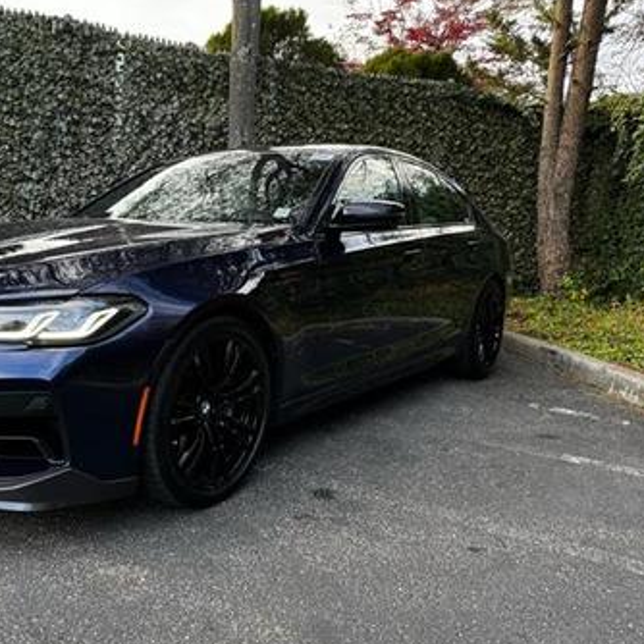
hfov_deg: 49.3
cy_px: 326
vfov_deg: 51.1
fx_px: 674
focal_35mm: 32
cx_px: 170
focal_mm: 6.76
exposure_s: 1/122
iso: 100
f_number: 1.78
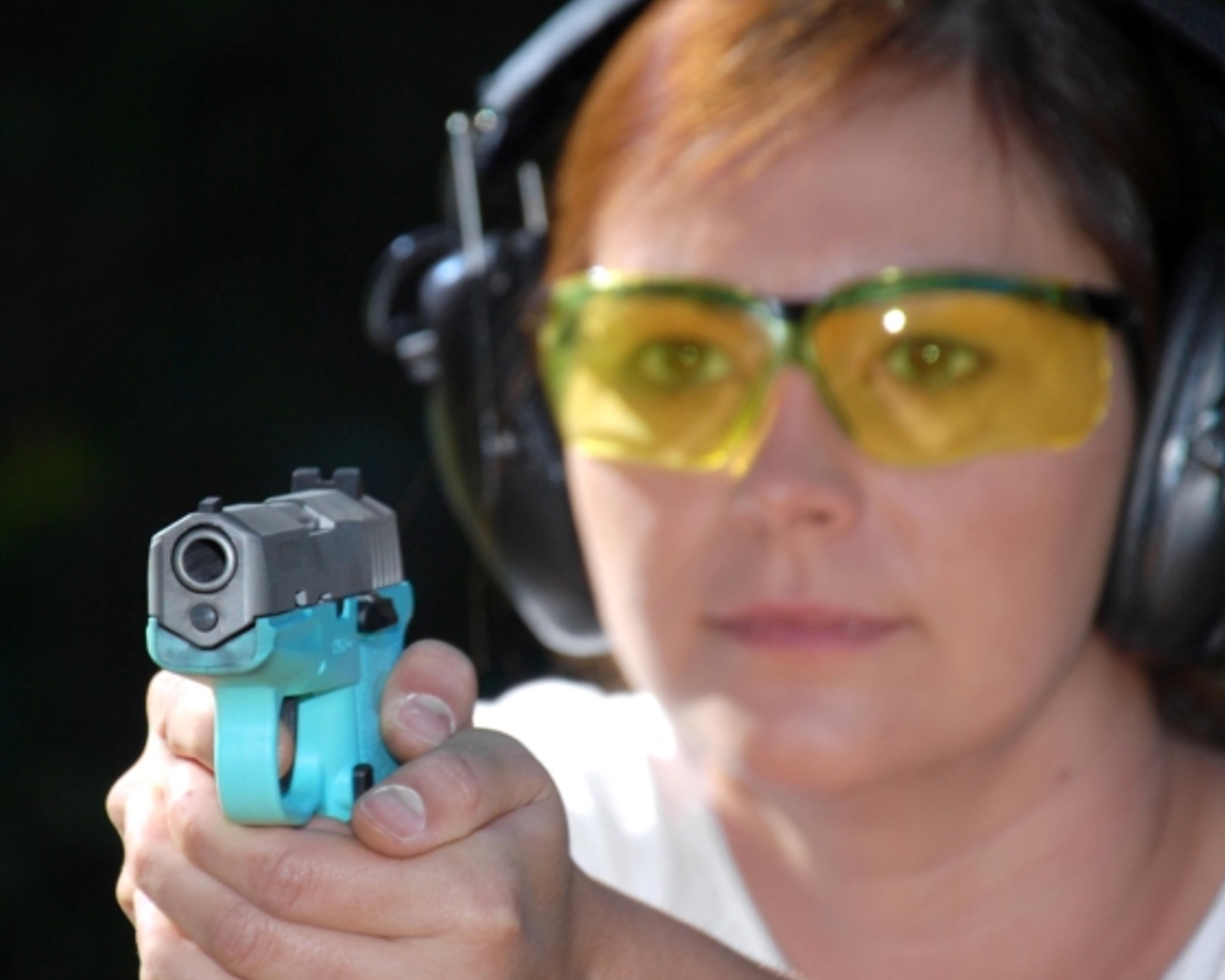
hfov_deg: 5.4
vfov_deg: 4.3
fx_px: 13054
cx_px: 406
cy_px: 553
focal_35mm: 360
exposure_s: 1/80
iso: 100
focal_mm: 140
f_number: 5.6
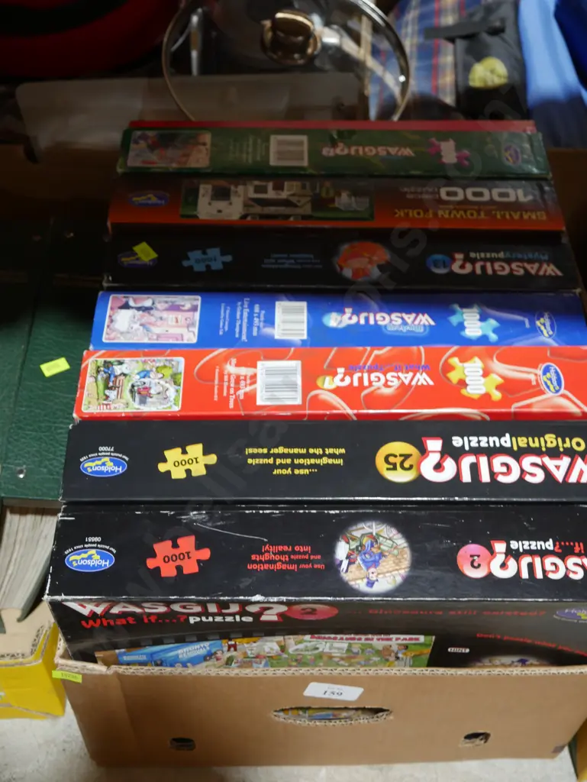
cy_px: 391
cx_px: 294
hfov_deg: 34.4
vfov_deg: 44.8
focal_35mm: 42
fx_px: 949
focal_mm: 21
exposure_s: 1/60
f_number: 4.6
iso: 640
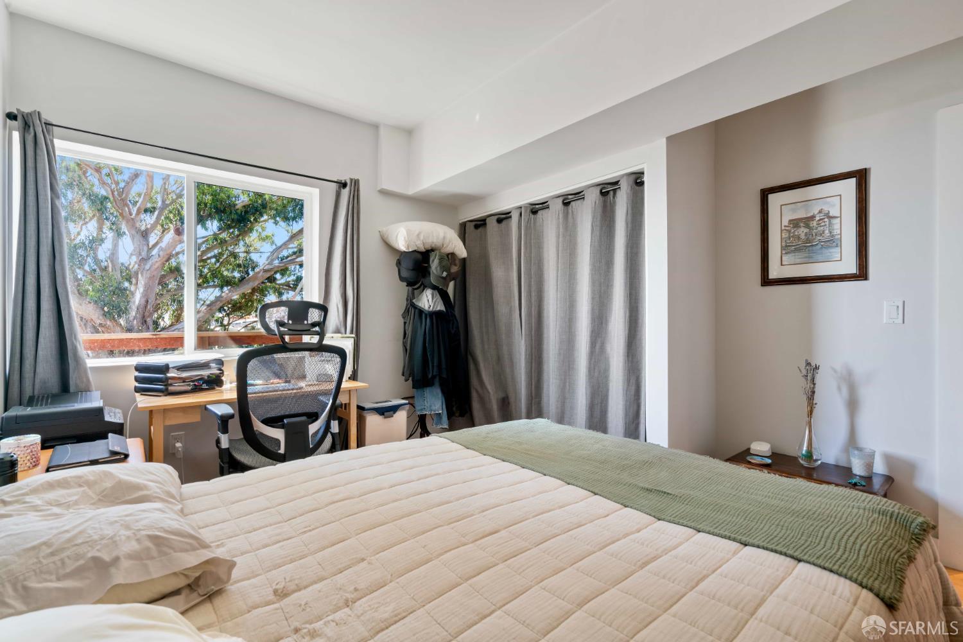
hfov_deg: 96.7
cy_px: 321
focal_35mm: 16
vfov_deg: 73.7
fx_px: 428
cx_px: 482
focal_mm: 16
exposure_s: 1/10
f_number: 10
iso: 640
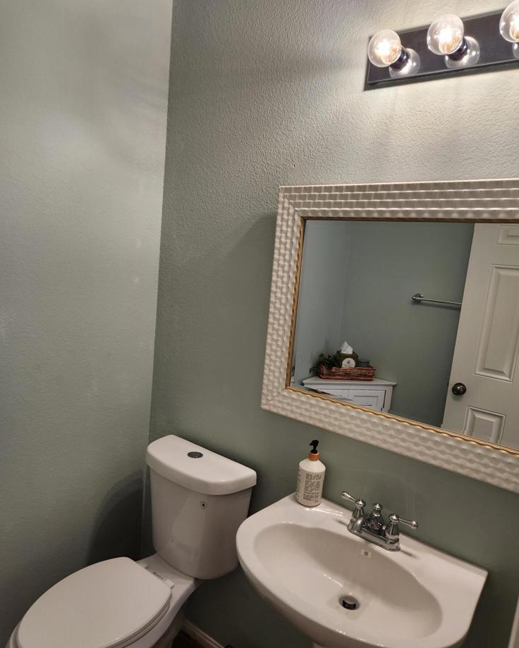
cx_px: 260
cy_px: 337
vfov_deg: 68.1
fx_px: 480
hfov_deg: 56.8
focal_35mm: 25
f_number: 1.8
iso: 100
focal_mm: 5.4
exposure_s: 1/120
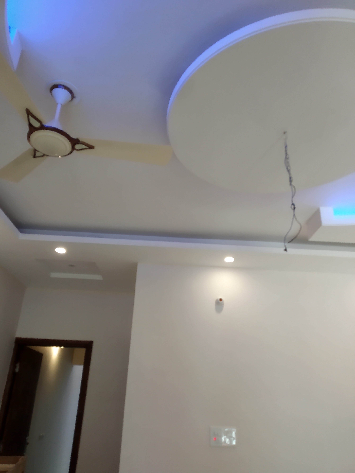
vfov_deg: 67.3
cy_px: 236
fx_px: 356
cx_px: 178
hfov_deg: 53.1
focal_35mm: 26
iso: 160
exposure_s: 1/33
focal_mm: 3.82
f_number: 2.2
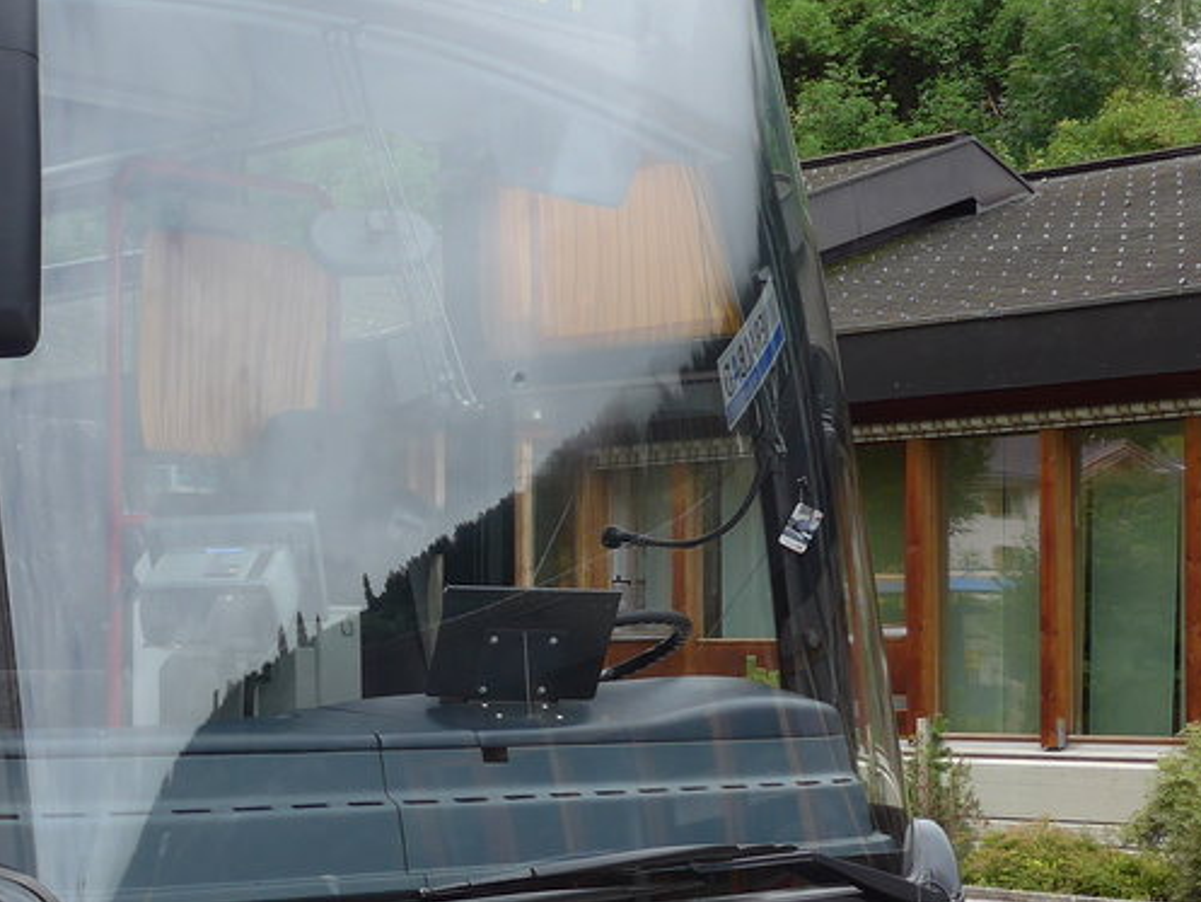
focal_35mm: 70
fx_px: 2429
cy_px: 655
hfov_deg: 25.8
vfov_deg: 20.9
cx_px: -99
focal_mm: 6
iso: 80
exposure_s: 1/400
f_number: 2.8
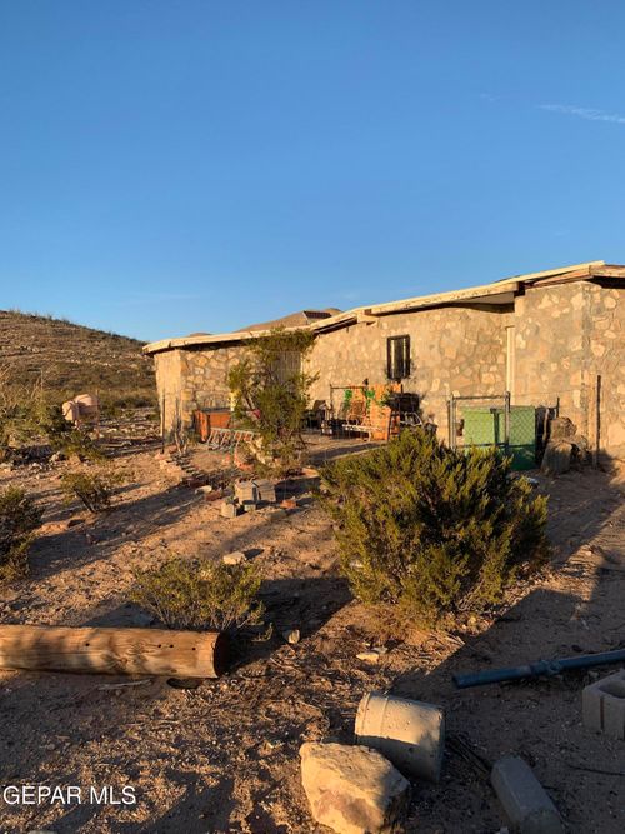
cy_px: 417
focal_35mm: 26
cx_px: 312
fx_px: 626
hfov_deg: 53.0
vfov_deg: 67.3
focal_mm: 4.25
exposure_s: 1/1149
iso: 25
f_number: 1.8
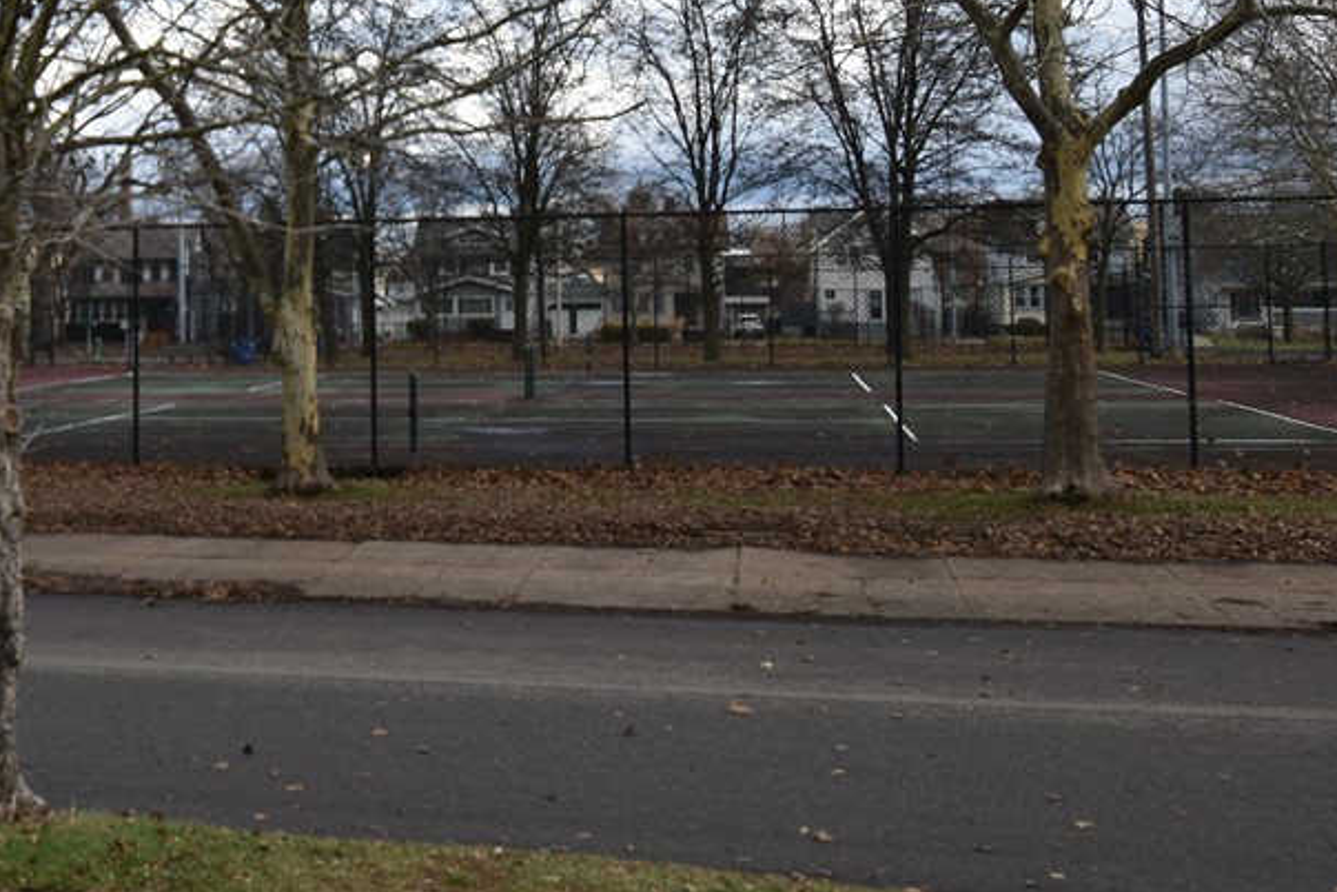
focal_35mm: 54
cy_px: 173
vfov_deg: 24.6
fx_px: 2005
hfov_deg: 35.1
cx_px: 173
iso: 180
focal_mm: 20
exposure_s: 1/250
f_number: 8
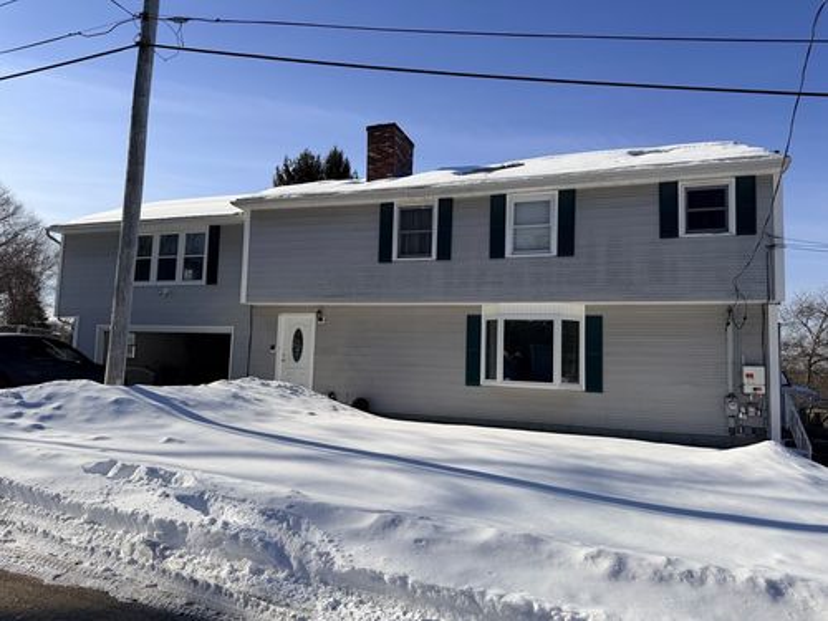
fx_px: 574
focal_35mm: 24
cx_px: 414
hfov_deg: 71.6
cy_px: 310
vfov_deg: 56.8
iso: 80
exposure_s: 1/9091
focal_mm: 6.76
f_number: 1.78
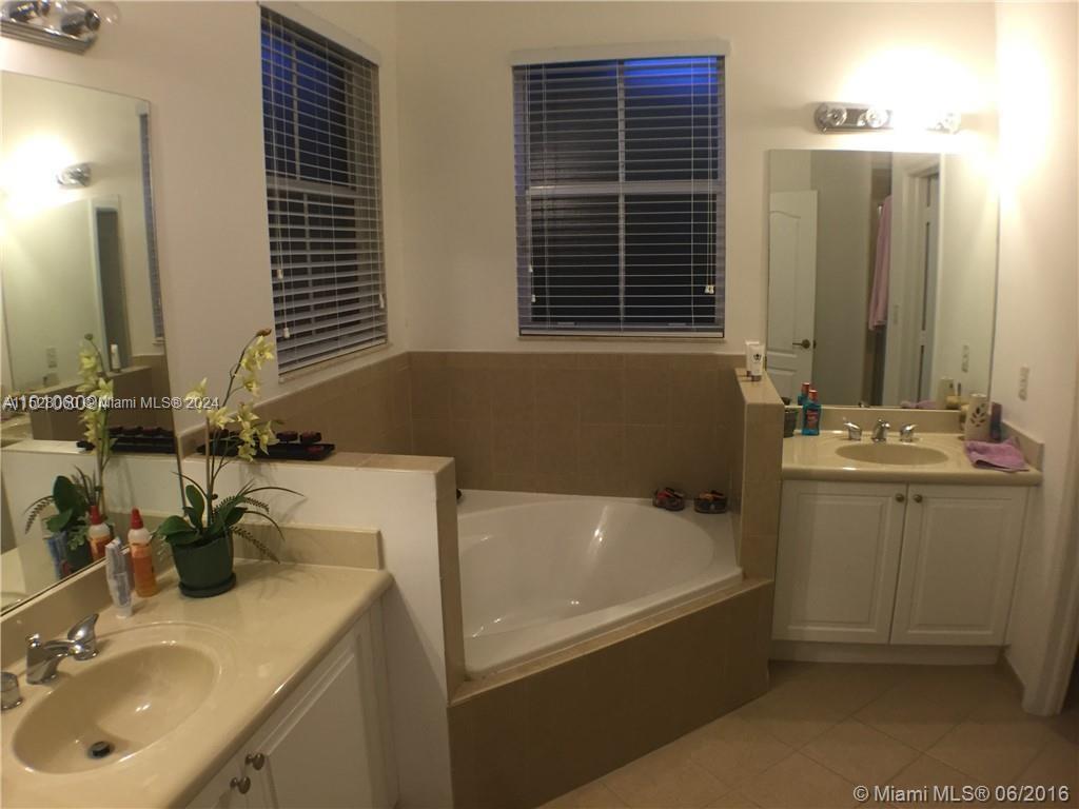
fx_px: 904
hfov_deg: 61.7
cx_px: 540
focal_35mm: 29
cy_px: 404
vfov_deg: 48.2
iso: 125
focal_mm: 4.15
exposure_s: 1/30
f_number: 2.2
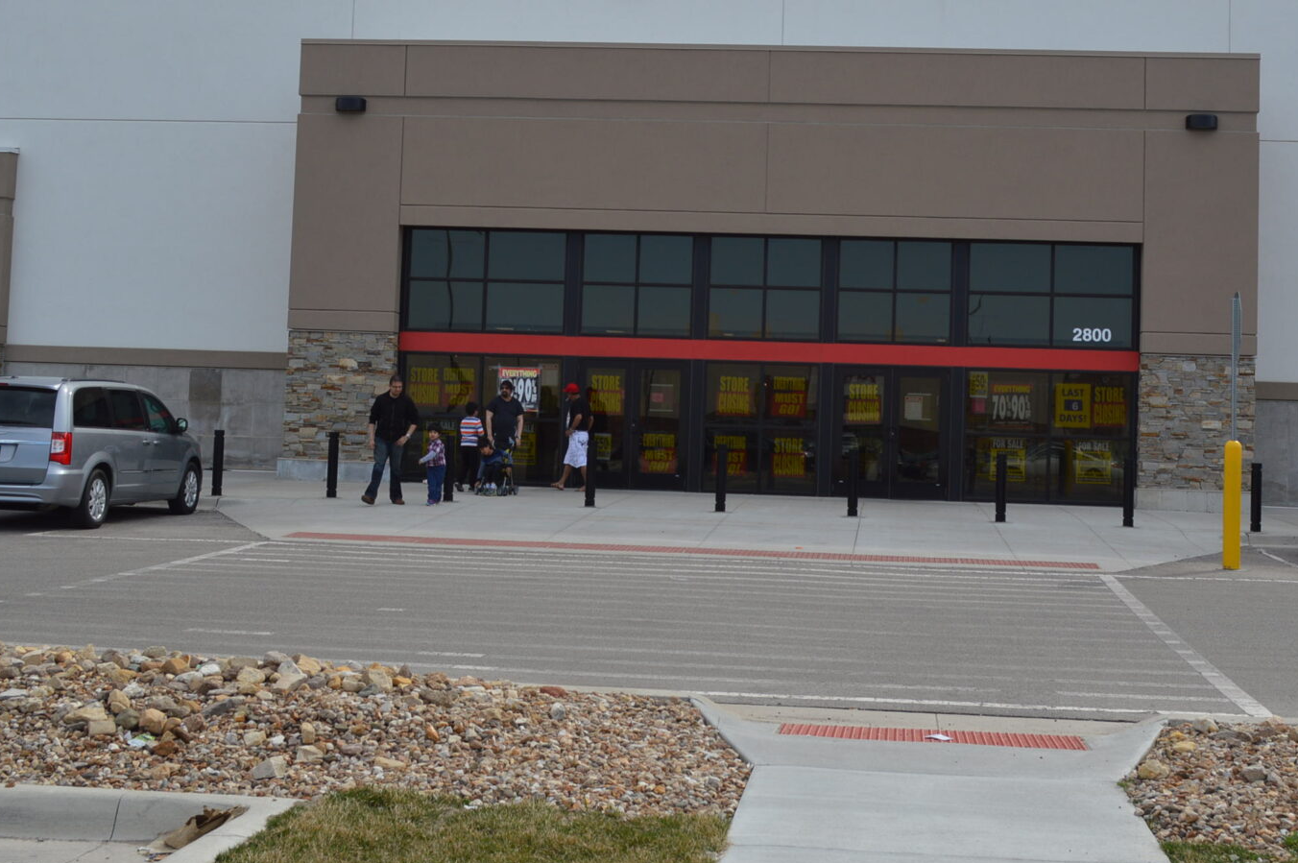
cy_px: 277
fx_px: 1801
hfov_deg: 39.6
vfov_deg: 26.8
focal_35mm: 50
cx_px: 727
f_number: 8
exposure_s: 1/250
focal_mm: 22
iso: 100
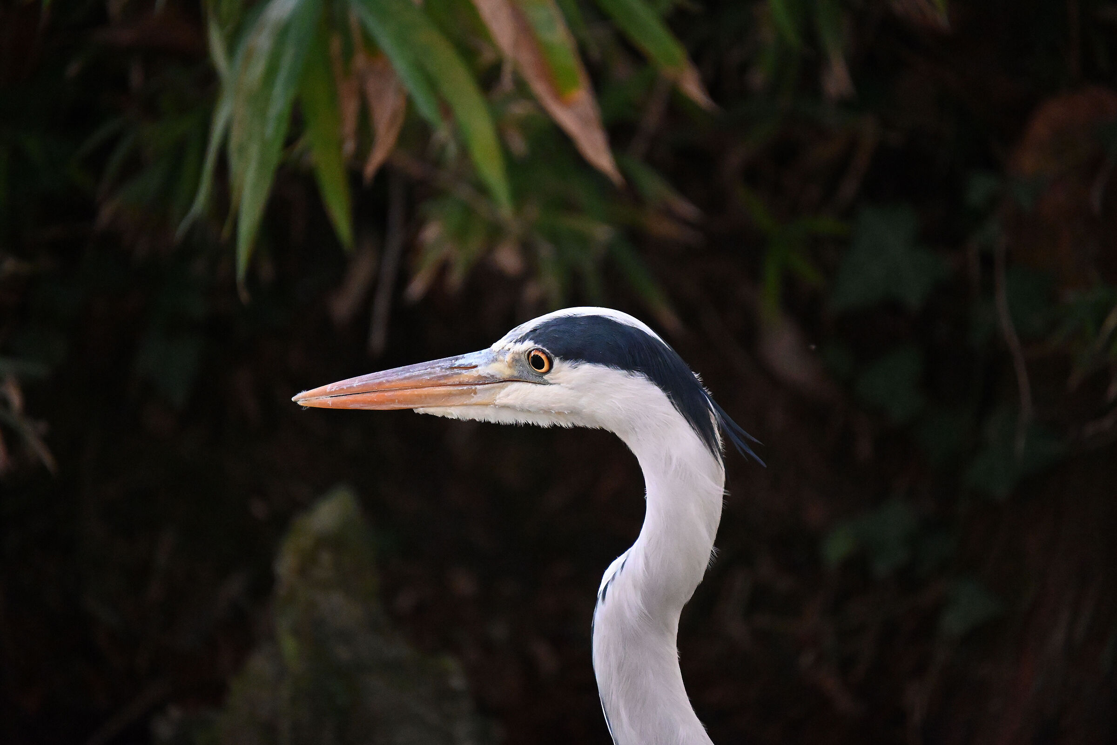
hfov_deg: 4.6
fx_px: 13961
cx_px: 558
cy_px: 372
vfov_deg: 3.1
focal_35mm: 450
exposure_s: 1/200
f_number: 6.3
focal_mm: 300
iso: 9000
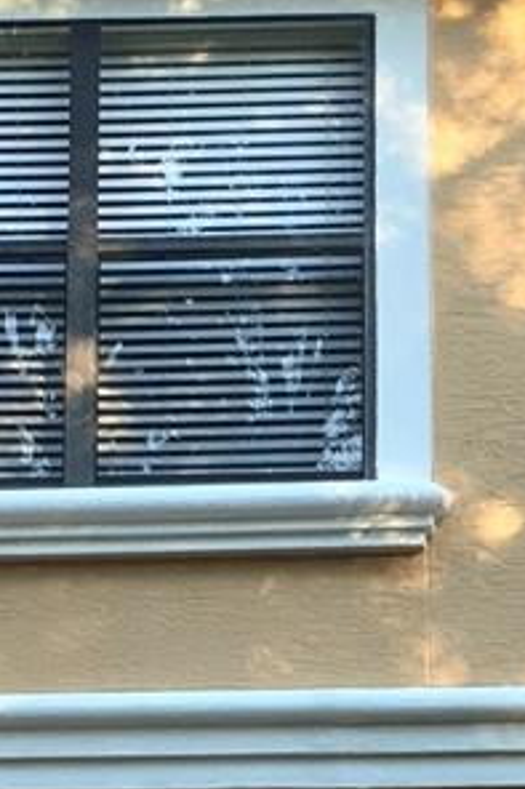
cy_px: 781
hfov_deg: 8.4
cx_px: 506
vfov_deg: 12.5
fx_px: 3570
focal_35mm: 163
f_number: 2.2
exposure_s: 1/120
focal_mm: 4.15
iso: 40
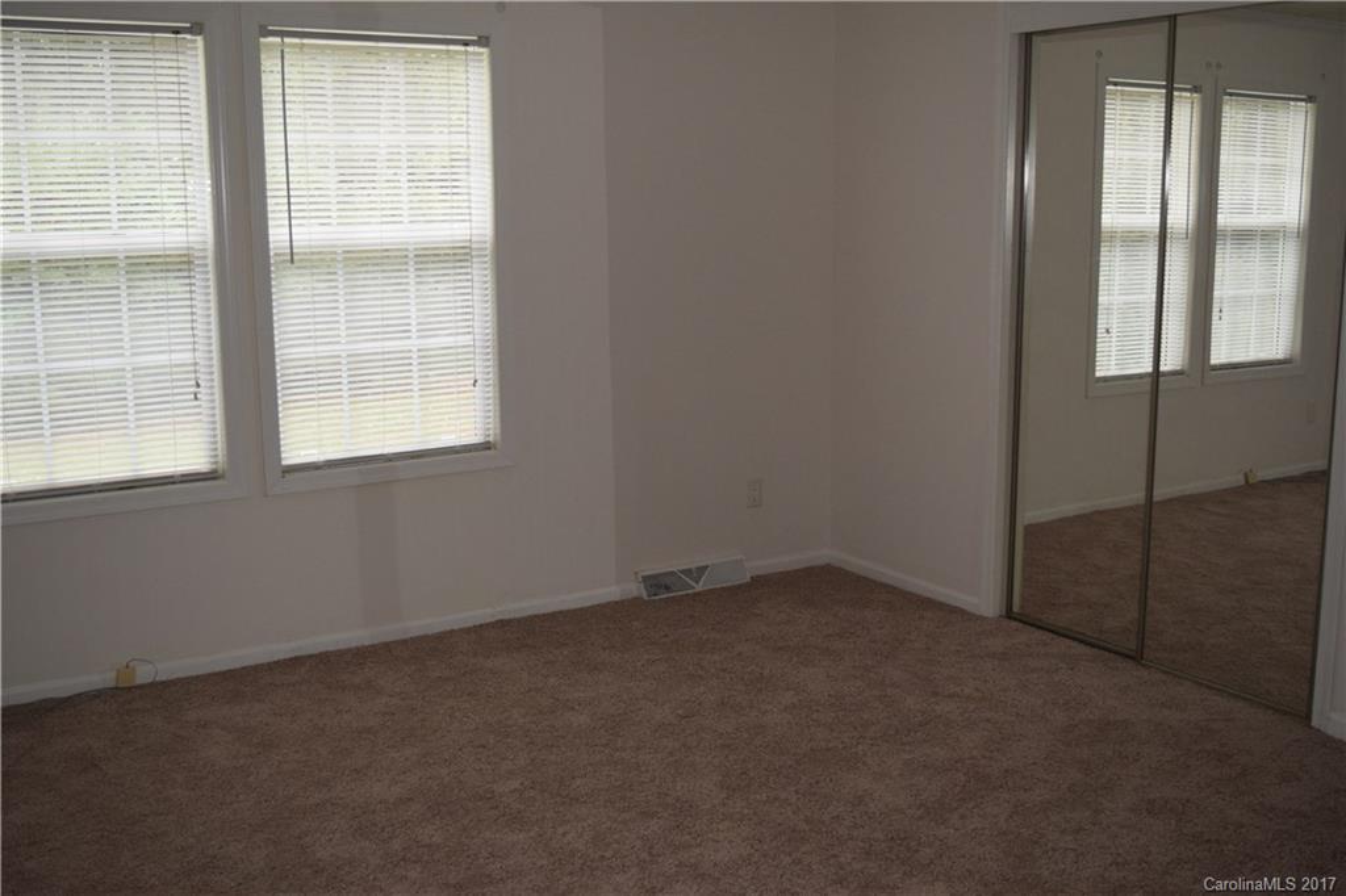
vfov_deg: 35.5
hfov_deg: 51.3
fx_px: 1402
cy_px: 448
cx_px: 673
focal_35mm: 38
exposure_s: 1/60
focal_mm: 25
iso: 1100
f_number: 4
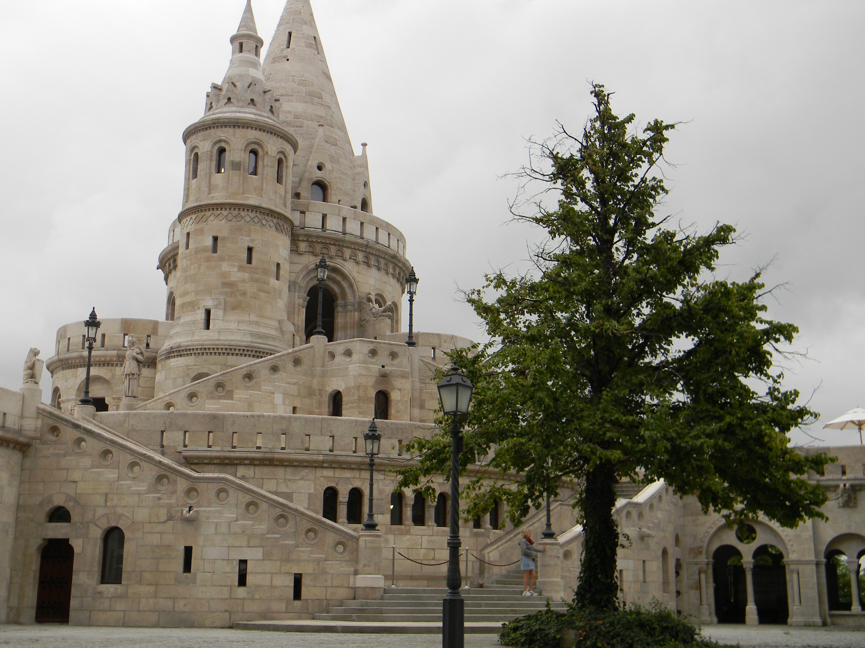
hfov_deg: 45.8
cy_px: 324
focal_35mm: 41
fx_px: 1025
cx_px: 432
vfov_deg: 35.1
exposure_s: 1/220
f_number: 3.8
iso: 80
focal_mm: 7.3
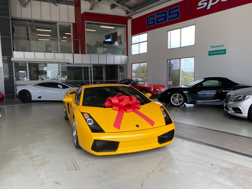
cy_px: 94
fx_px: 189
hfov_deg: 67.3
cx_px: 126
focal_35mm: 26
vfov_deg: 53.1
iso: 32
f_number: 1.8
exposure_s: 1/345
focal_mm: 4.25
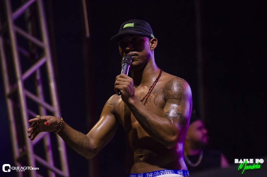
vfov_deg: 5.7
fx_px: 1776
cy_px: 88
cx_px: 134
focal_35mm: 240
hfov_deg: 8.6
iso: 2500
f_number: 2.8
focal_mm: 160
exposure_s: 1/500
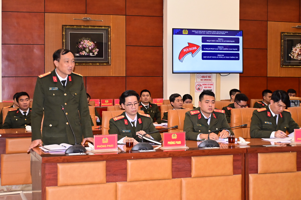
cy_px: 100
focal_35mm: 60
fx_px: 502
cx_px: 150
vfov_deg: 22.6
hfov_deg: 33.4
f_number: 5
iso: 2500
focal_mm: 40
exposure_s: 1/200
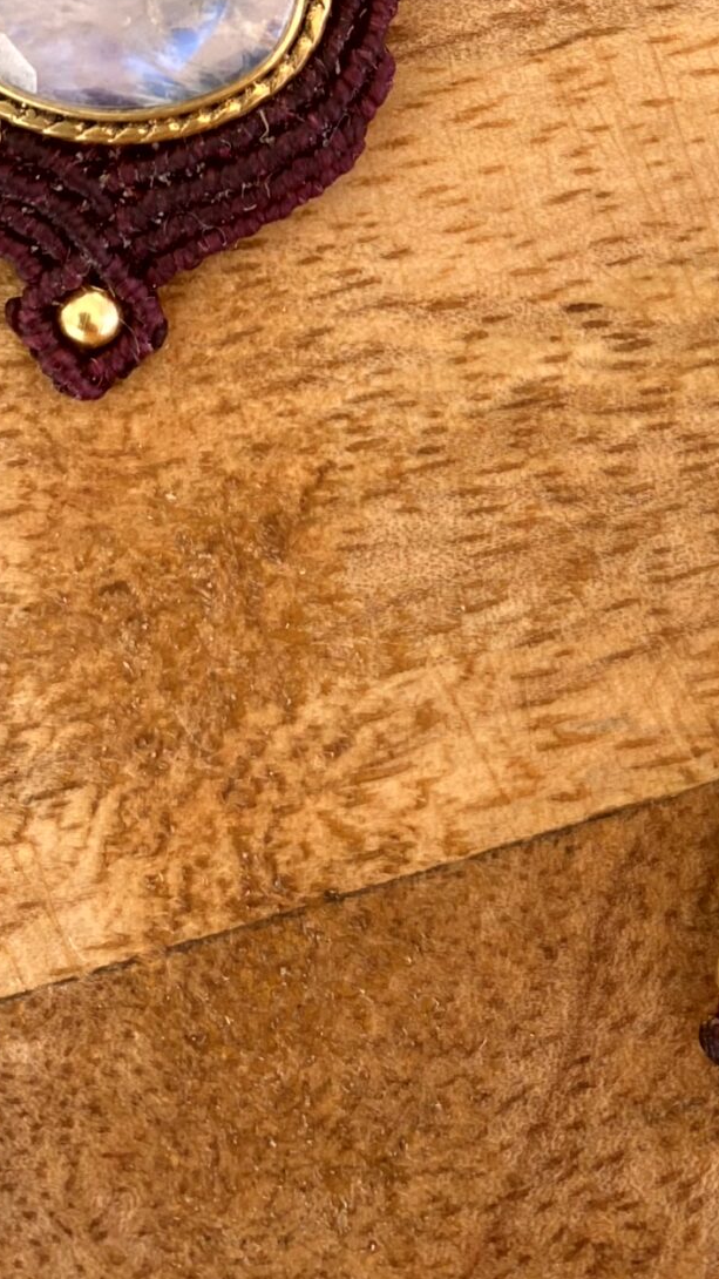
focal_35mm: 64
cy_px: -144
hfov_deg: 18.8
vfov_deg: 29.5
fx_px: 2170
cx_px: 381
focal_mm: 4.25
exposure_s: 1/122
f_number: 1.8
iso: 32
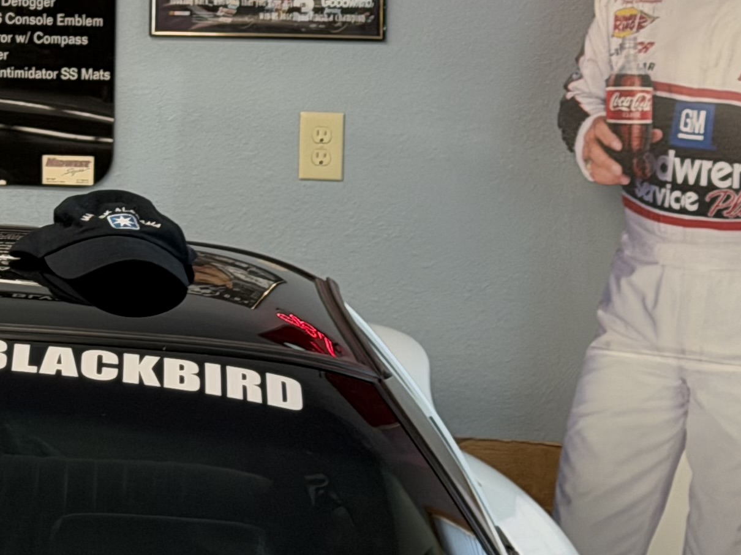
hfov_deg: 11.9
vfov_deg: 9.2
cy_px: -66
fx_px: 3424
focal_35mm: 160
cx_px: -274
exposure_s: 1/60
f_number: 1.78
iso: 160
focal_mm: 6.76
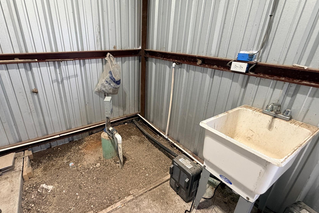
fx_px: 159
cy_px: 106
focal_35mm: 18
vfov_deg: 67.4
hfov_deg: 89.5
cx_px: 137
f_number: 2.2
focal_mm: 2.22
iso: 250
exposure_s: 1/60
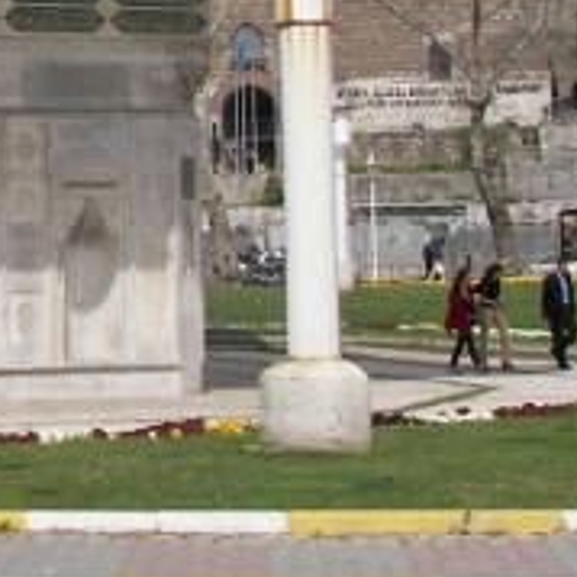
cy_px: 15
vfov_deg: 17.4
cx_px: -113
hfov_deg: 17.0
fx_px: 1848
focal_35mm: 98
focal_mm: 6
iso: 50
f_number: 4
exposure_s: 1/800
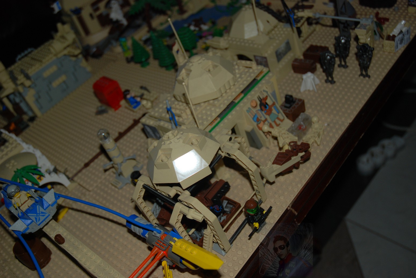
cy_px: 139
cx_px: 208
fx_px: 434
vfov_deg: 35.6
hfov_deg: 51.2
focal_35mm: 38
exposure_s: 1/60
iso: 200
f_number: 3.8
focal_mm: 25
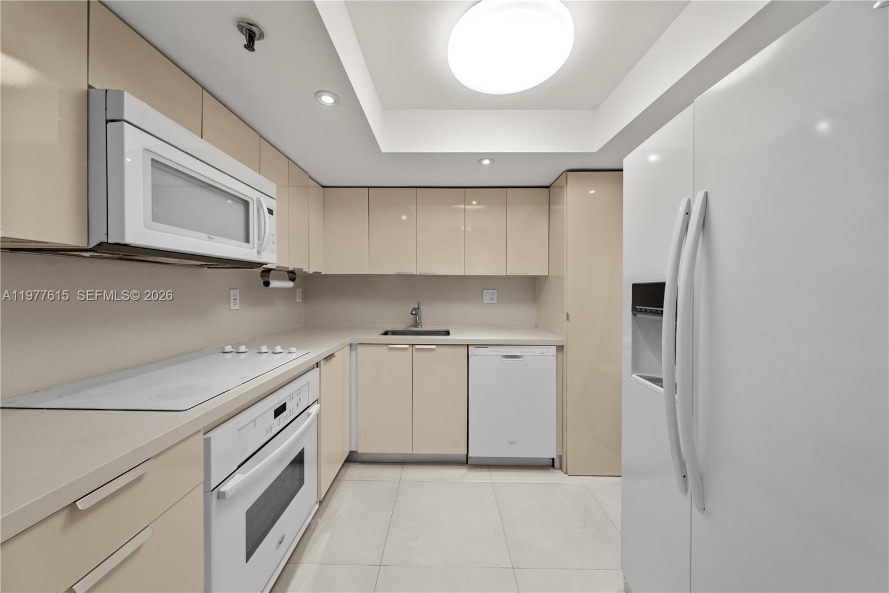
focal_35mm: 12
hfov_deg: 112.6
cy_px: 296
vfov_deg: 90.0
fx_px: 296
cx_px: 444
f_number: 8
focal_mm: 12
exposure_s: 1/10
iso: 320
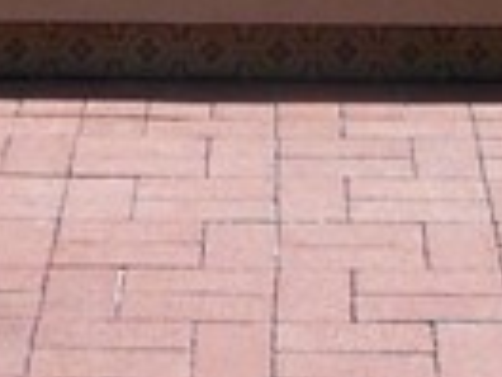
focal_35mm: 217
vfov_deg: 6.5
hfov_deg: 9.1
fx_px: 3147
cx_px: 232
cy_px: -537
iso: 100
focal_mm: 4.6
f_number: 3.3
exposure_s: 1/500
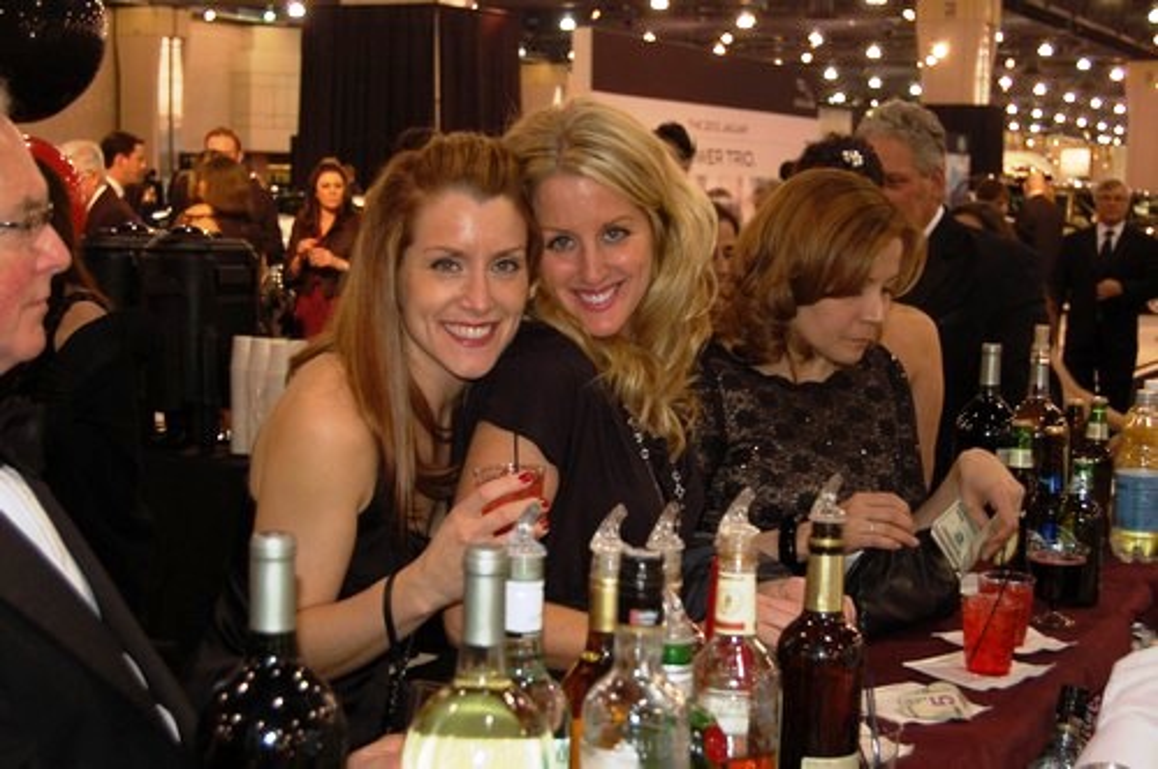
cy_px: 384
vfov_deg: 23.7
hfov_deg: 35.1
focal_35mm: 57
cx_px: 579
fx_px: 1831
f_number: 5
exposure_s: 1/60
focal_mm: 38
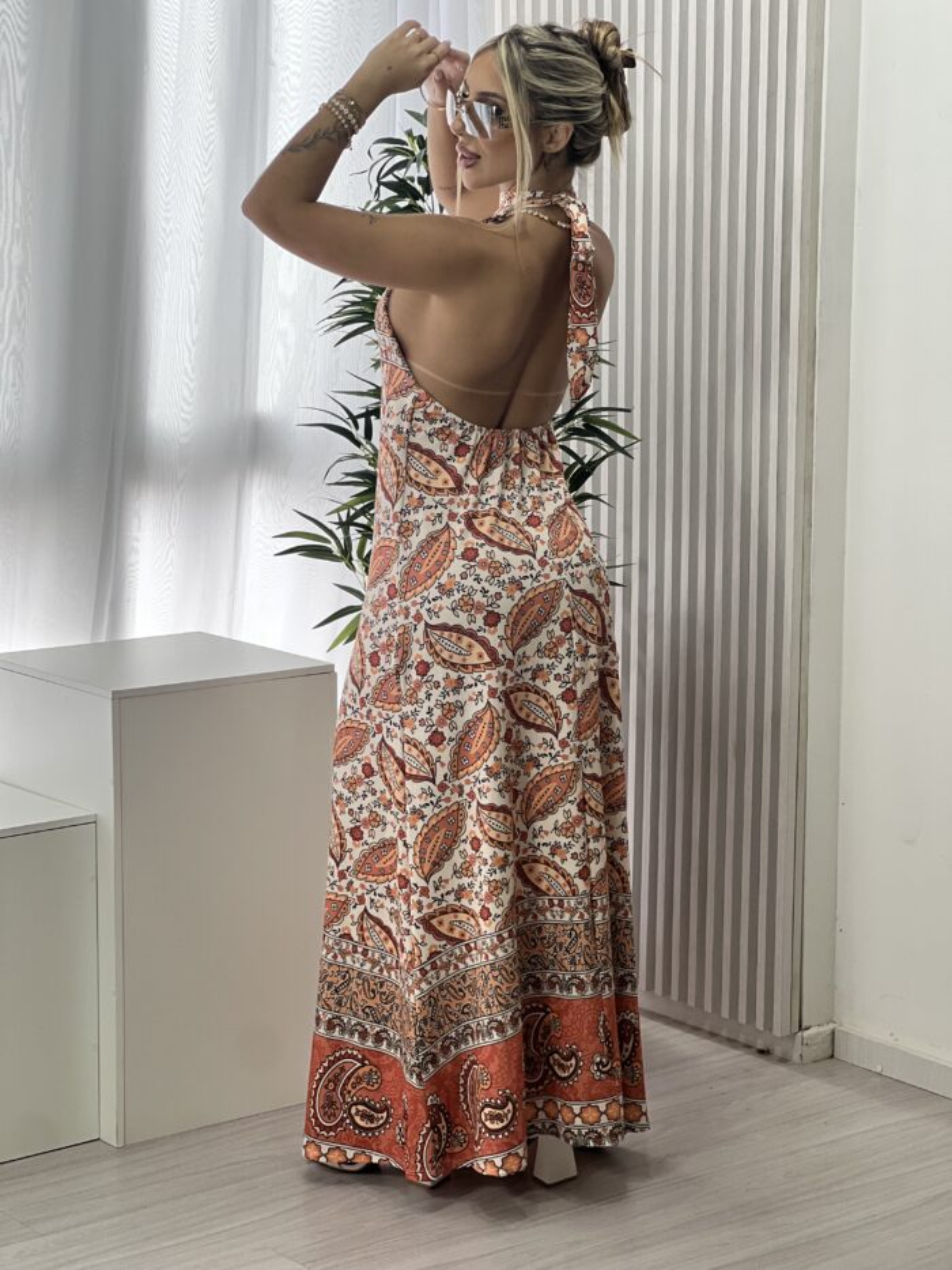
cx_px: 476
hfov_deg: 19.1
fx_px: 2823
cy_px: 635
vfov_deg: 25.3
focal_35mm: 77
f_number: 2.8
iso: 80
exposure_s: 1/120
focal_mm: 9
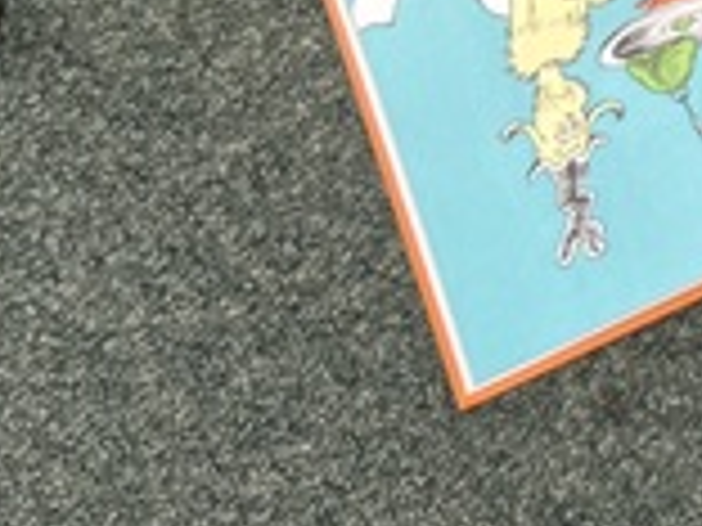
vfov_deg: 8.7
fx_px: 3204
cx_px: 1444
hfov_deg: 11.2
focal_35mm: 158
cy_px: -656
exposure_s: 1/120
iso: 160
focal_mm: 6.76
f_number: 1.78
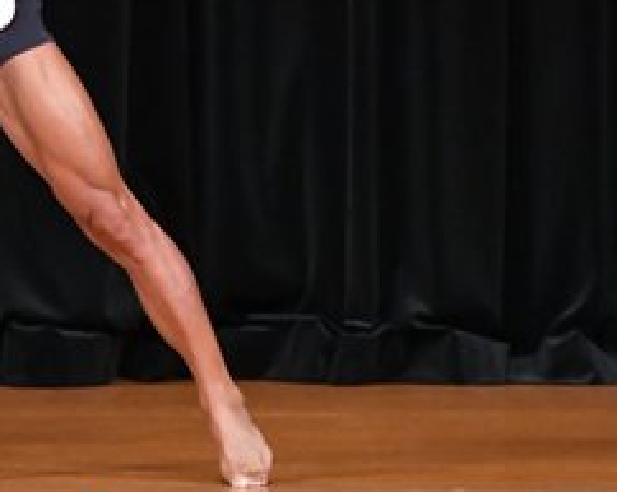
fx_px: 13168
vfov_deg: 2.1
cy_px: -10
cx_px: 85
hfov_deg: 2.7
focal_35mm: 722
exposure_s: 1/400
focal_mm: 160
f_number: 5.6
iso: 5000
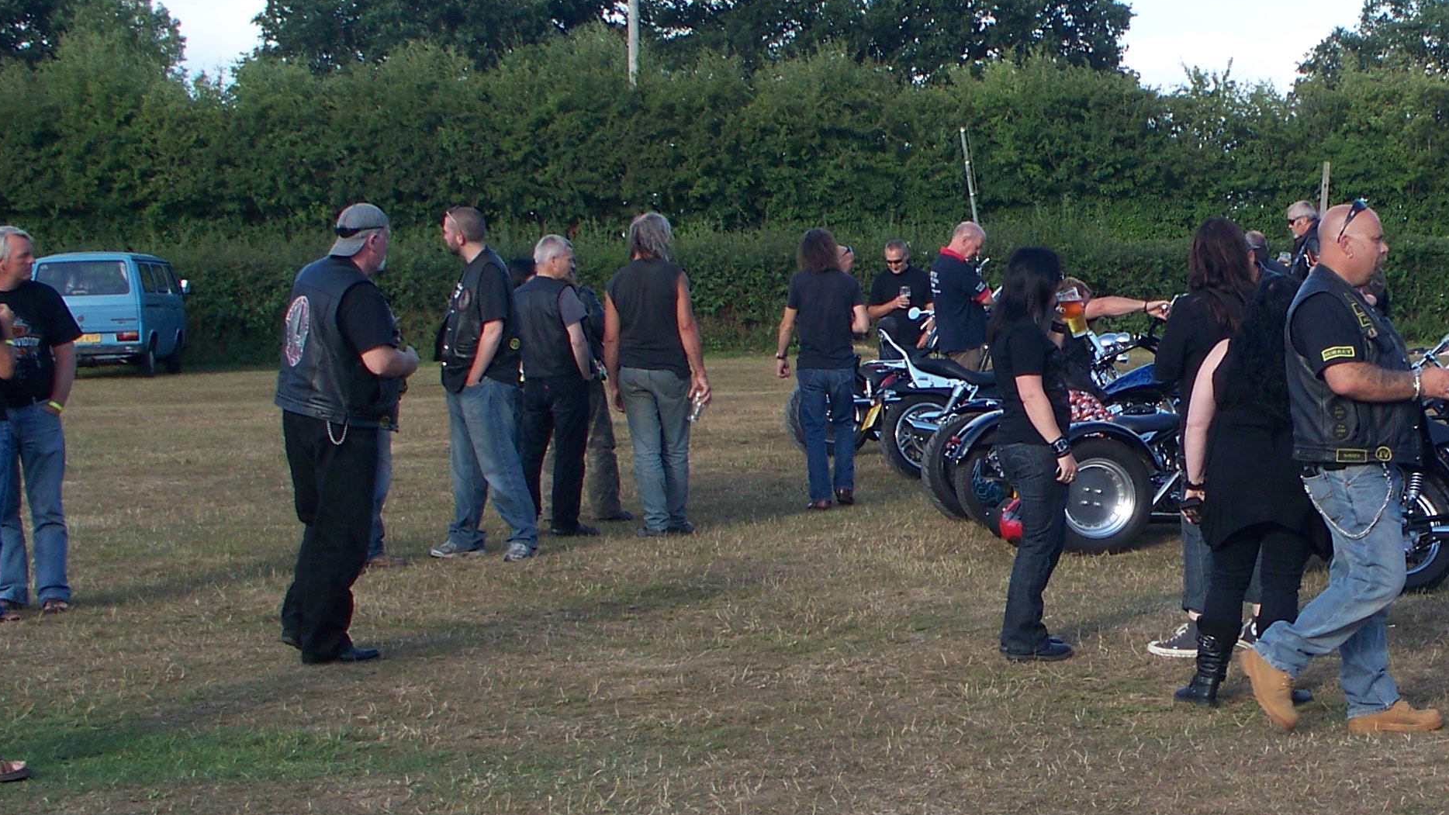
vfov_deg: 14.4
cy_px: 376
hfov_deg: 24.6
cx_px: 1283
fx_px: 3228
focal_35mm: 84
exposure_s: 1/320
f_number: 2.8
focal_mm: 7.54
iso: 64
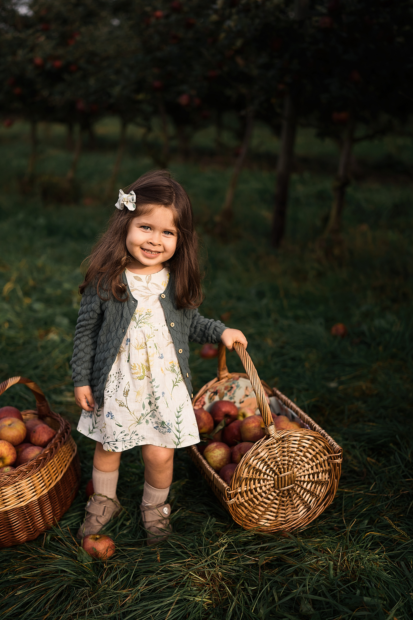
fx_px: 688
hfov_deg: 33.4
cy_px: 339
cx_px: 188
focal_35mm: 40
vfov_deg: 48.4
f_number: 1.4
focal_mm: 35
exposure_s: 1/2500
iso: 100
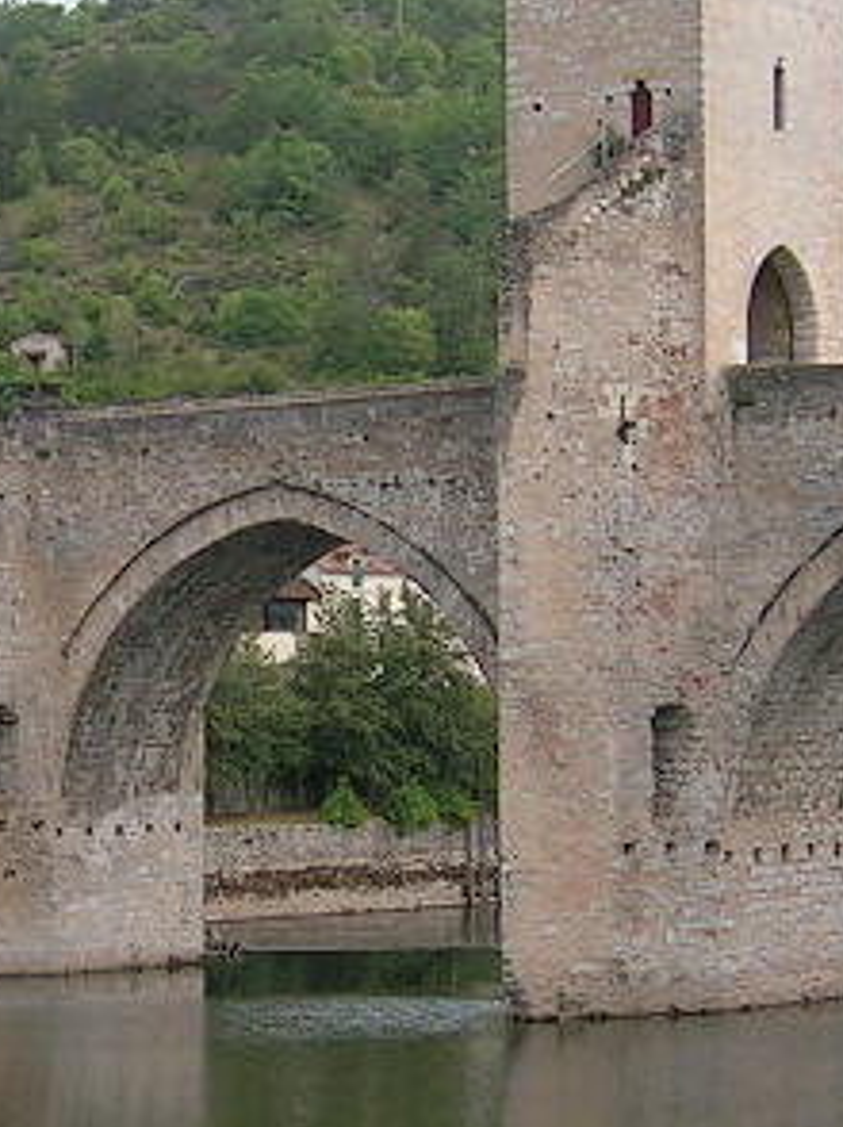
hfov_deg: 12.1
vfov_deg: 16.2
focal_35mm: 122
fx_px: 3967
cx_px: 184
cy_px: 606
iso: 50
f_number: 2.8
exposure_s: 1/67.1
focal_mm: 5.4
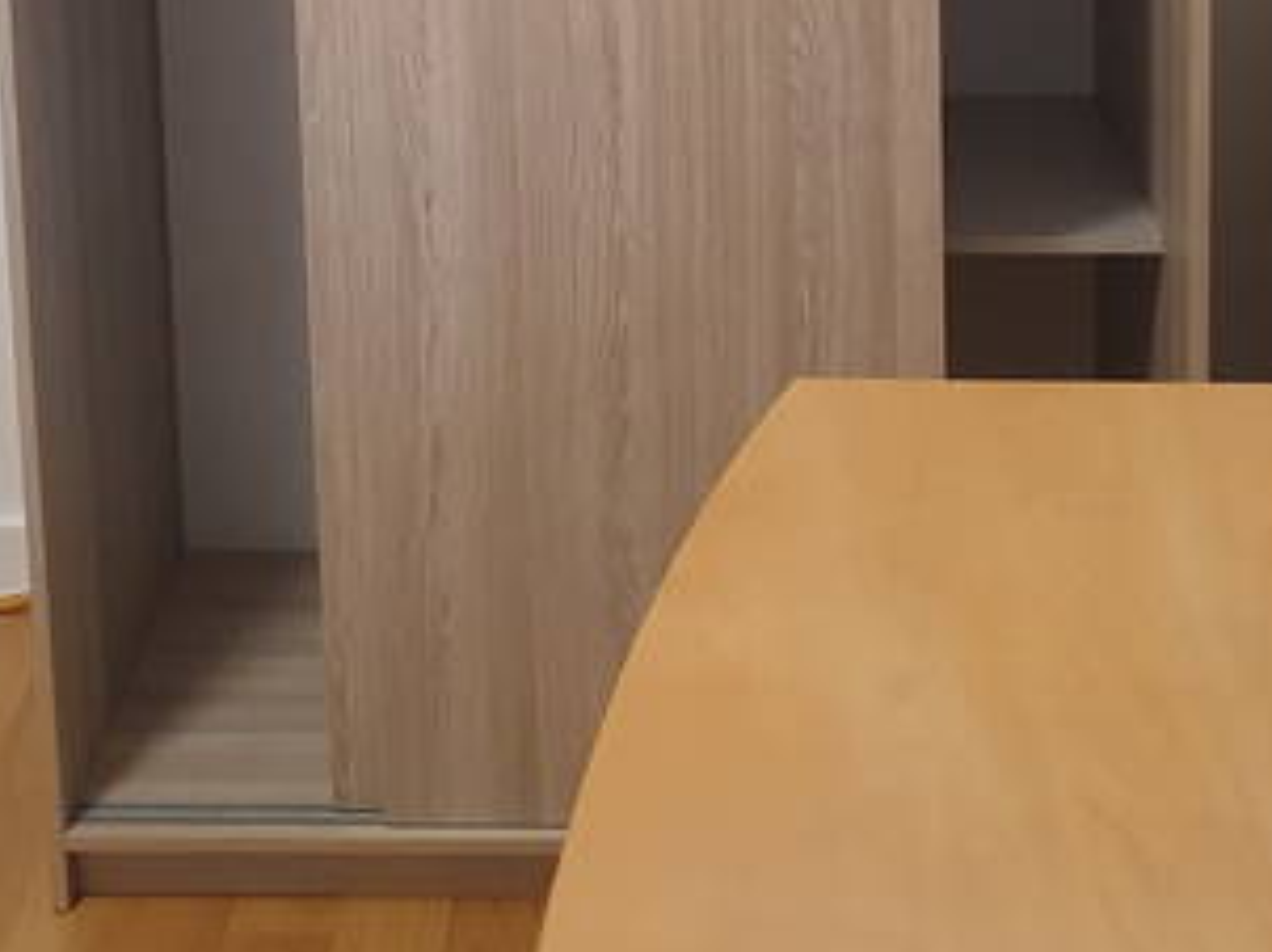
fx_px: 2497
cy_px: -215
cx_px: 573
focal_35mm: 68
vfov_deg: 20.1
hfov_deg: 28.6
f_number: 2.4
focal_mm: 4.32
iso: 500
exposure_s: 1/50
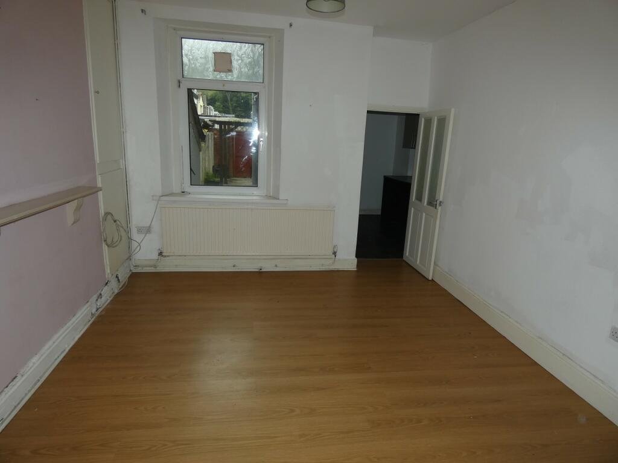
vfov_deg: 66.0
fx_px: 357
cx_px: 309
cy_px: 232
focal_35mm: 20
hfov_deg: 81.7
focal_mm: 3.6
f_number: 2.8
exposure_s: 1/125
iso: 80
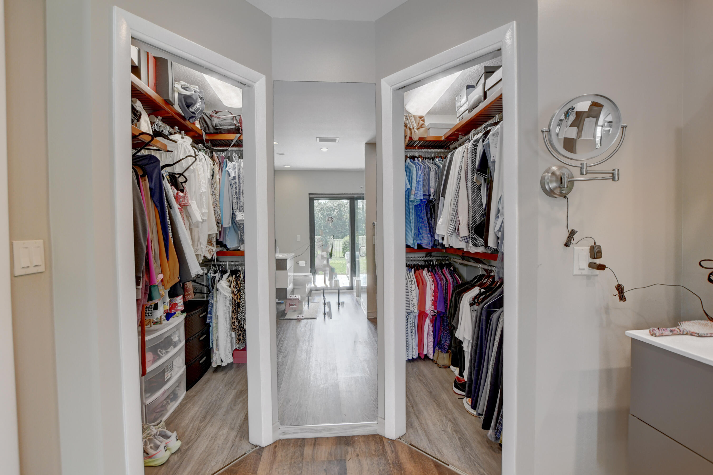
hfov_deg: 95.0
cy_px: 238
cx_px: 356
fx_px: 327
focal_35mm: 16
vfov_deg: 72.0
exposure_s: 1/250
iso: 1000
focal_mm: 11
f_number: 8
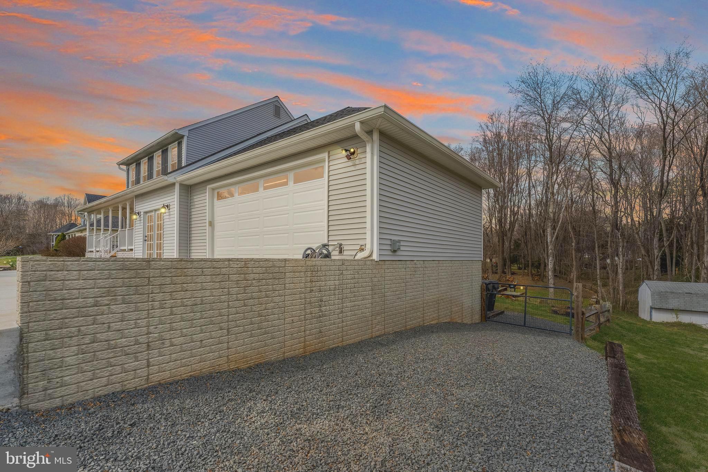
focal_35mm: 16
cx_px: 354
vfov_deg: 74.1
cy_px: 236
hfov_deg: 97.1
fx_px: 313
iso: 160
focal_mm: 15.9
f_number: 11
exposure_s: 1/250
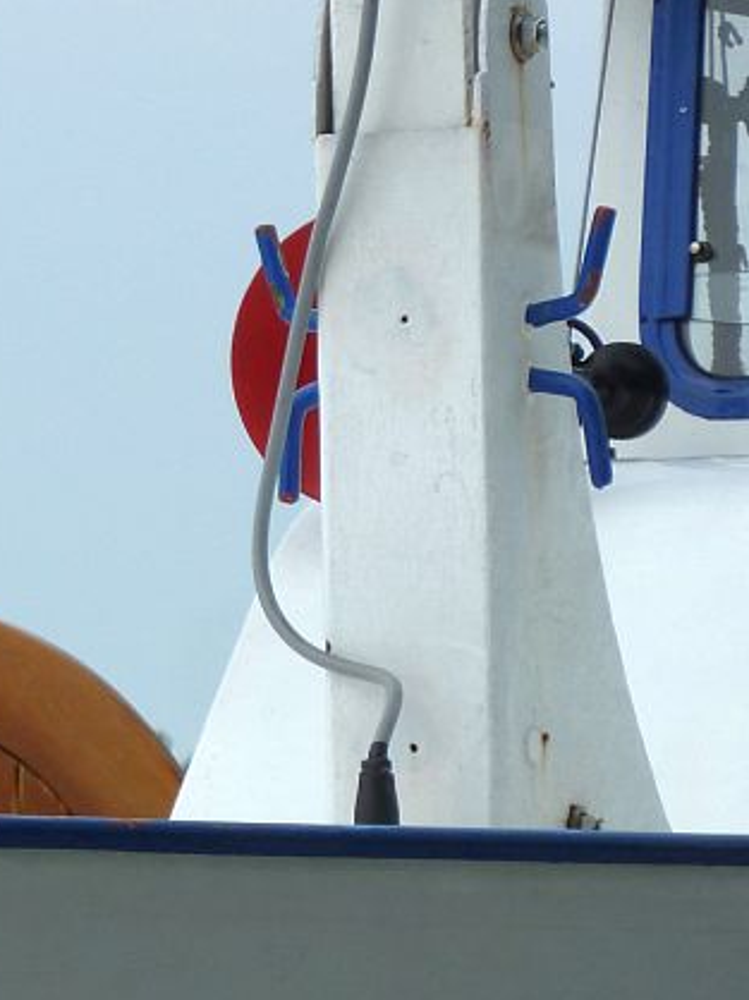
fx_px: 17125
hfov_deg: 2.5
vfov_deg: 3.3
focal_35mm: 593
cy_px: 474
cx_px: -342
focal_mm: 39.7
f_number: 4.7
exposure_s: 1/400
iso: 80
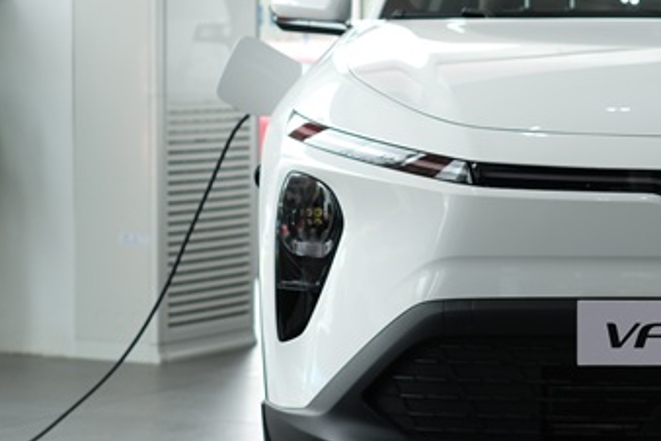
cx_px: 677
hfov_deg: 16.0
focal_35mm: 125
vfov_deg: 11.0
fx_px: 2295
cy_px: 180
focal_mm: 35
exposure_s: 1/280
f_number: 2.2
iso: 160
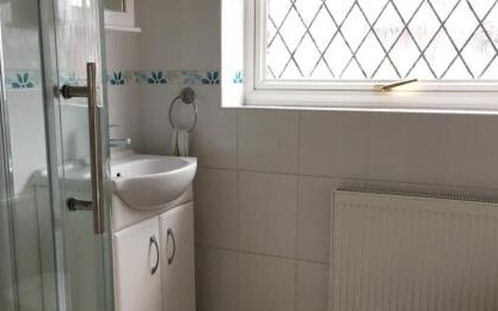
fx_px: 583
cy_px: 185
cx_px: 222
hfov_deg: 46.2
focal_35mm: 43
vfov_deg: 29.7
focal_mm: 4.15
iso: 50
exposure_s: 1/33
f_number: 2.2
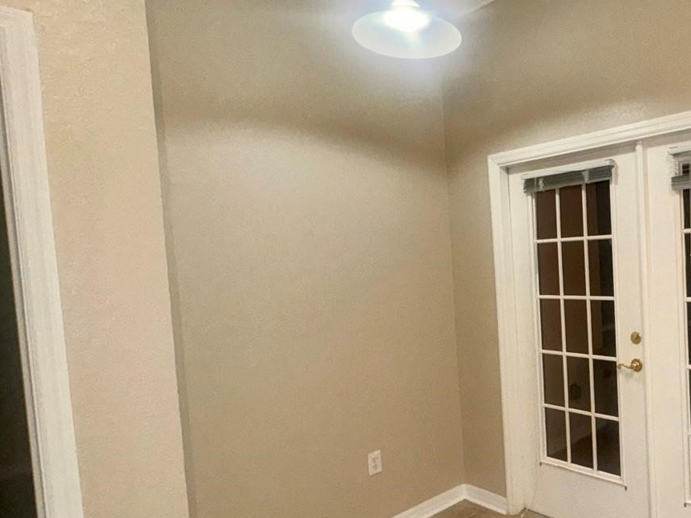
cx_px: 573
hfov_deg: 60.6
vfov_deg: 52.9
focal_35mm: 26
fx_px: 519
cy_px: 289
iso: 125
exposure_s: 1/60
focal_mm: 2.22
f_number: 2.2
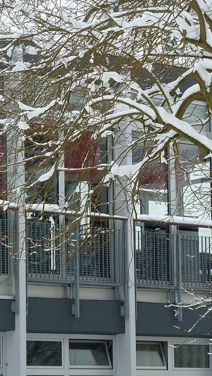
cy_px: 188
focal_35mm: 174
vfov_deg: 12.4
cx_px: 203
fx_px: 1739
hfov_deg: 7.0
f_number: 4.4
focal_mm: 19.5
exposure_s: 1/50
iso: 100
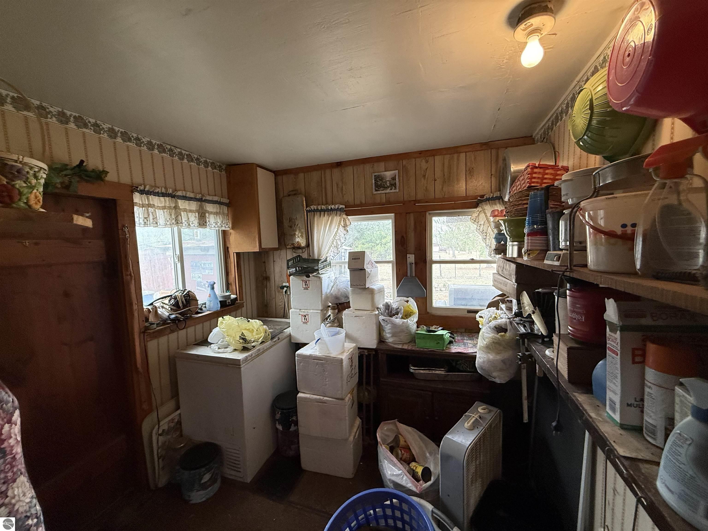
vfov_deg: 85.7
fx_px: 286
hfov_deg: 102.1
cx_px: 354
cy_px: 266
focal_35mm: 14
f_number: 2.2
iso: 250
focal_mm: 2.22
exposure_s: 1/120
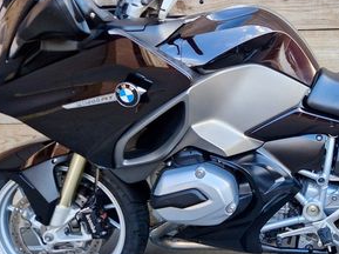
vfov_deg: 28.5
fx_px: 499
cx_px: 309
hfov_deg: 35.2
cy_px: 114
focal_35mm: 51
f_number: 1.8
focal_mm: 5.4
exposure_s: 1/180
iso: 125
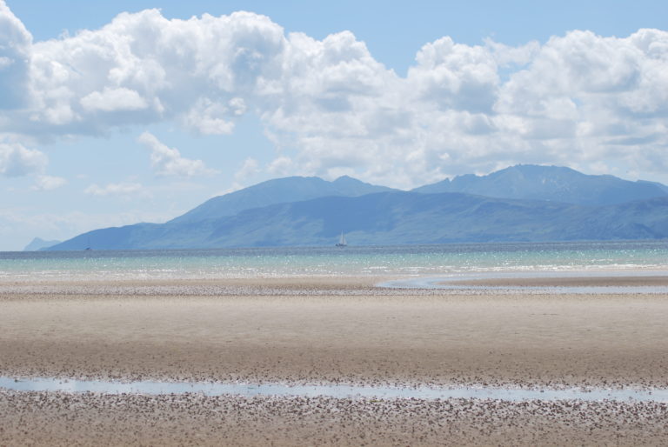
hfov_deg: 19.4
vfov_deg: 13.1
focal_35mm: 105
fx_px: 1951
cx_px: 334
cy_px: 224
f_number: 6.3
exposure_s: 1/640
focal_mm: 70
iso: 100
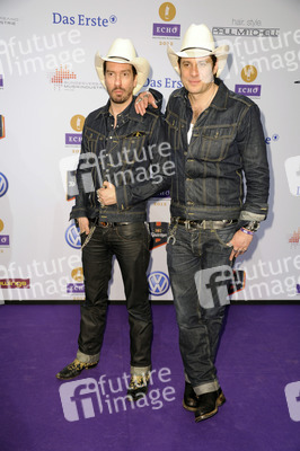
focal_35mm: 40
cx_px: 150
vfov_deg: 48.5
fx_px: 501
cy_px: 226
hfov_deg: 33.3
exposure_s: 1/160
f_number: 5.6
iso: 800
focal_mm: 40
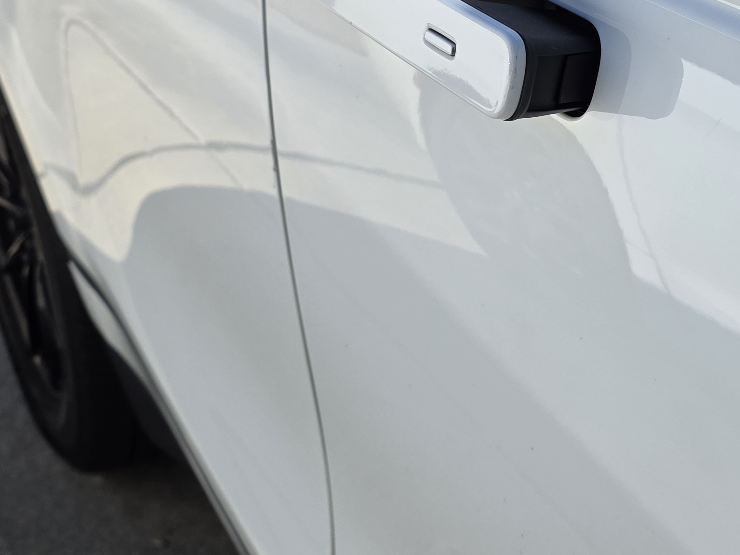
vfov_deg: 24.3
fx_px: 1283
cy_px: 167
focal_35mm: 60
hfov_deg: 32.0
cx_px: 467
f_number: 1.7
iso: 80
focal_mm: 6.25
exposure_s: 1/4434
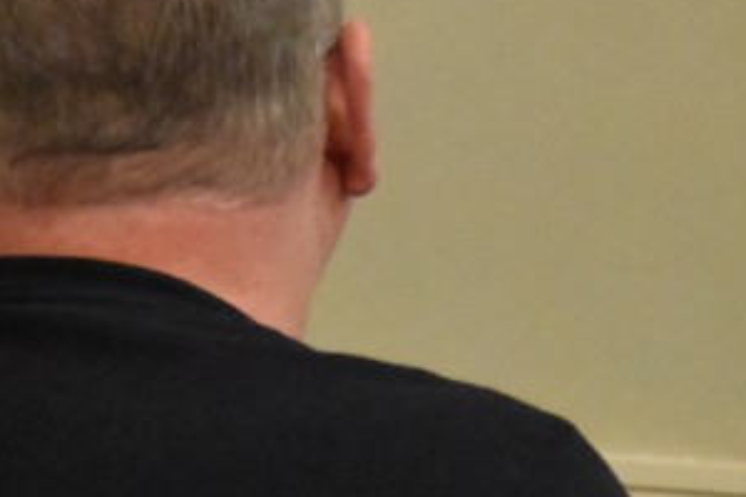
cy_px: 261
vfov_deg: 4.6
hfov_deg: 6.8
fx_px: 6216
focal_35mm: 300
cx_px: -380
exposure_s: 1/60
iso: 9000
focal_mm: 52
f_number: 5
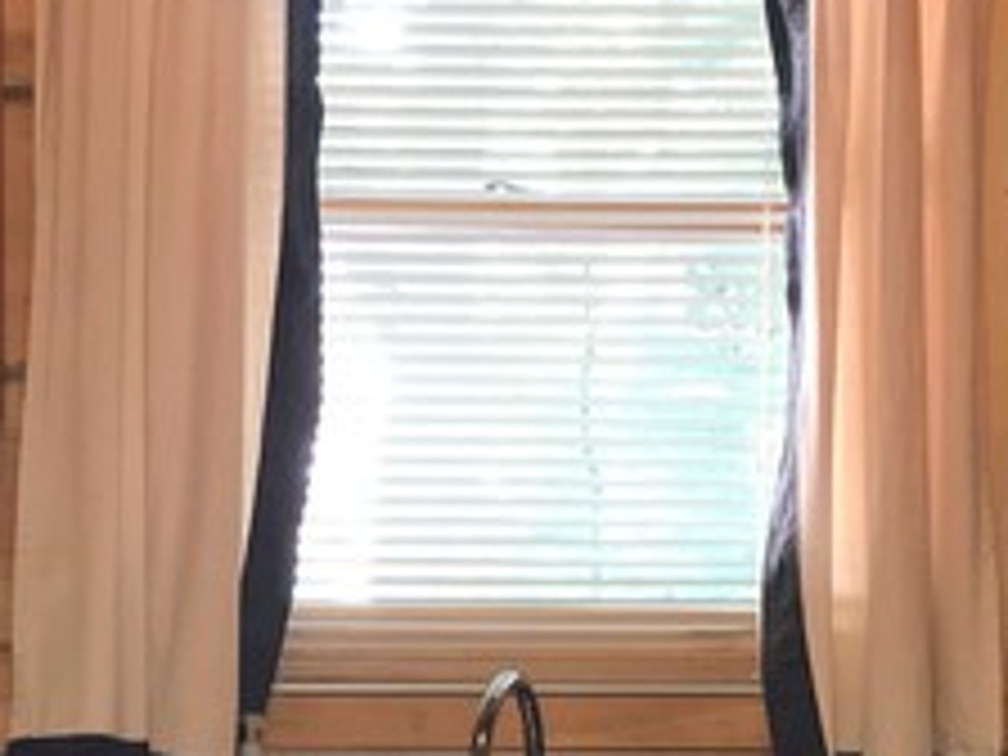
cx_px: 464
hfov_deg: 19.6
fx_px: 2912
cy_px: 454
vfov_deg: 14.8
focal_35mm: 100
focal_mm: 3.99
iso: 64
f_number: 1.8
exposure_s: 1/24
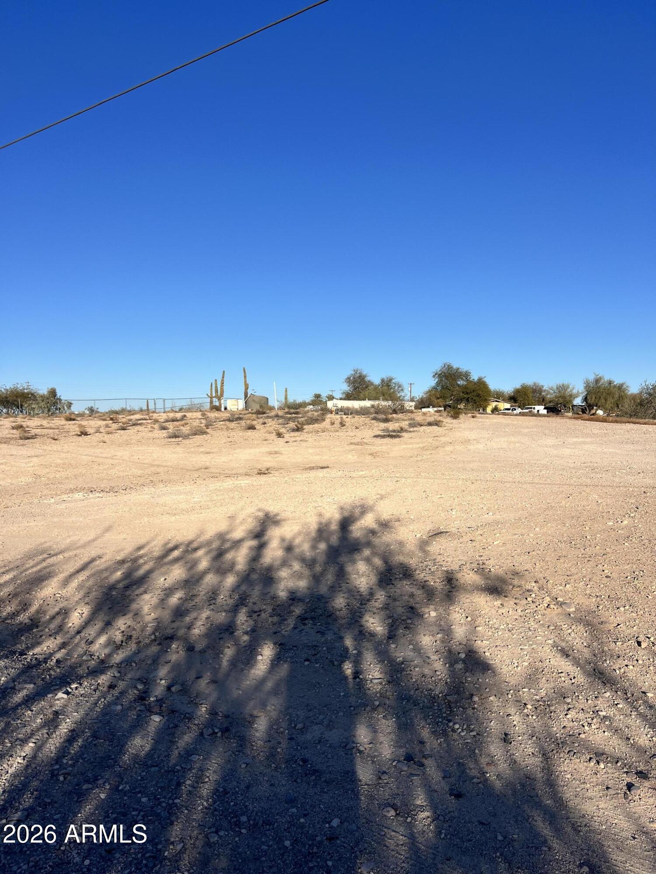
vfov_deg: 67.3
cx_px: 328
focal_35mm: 26
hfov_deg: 53.1
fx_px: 657
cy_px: 437
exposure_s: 1/5882
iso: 50
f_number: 1.5
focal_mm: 5.7
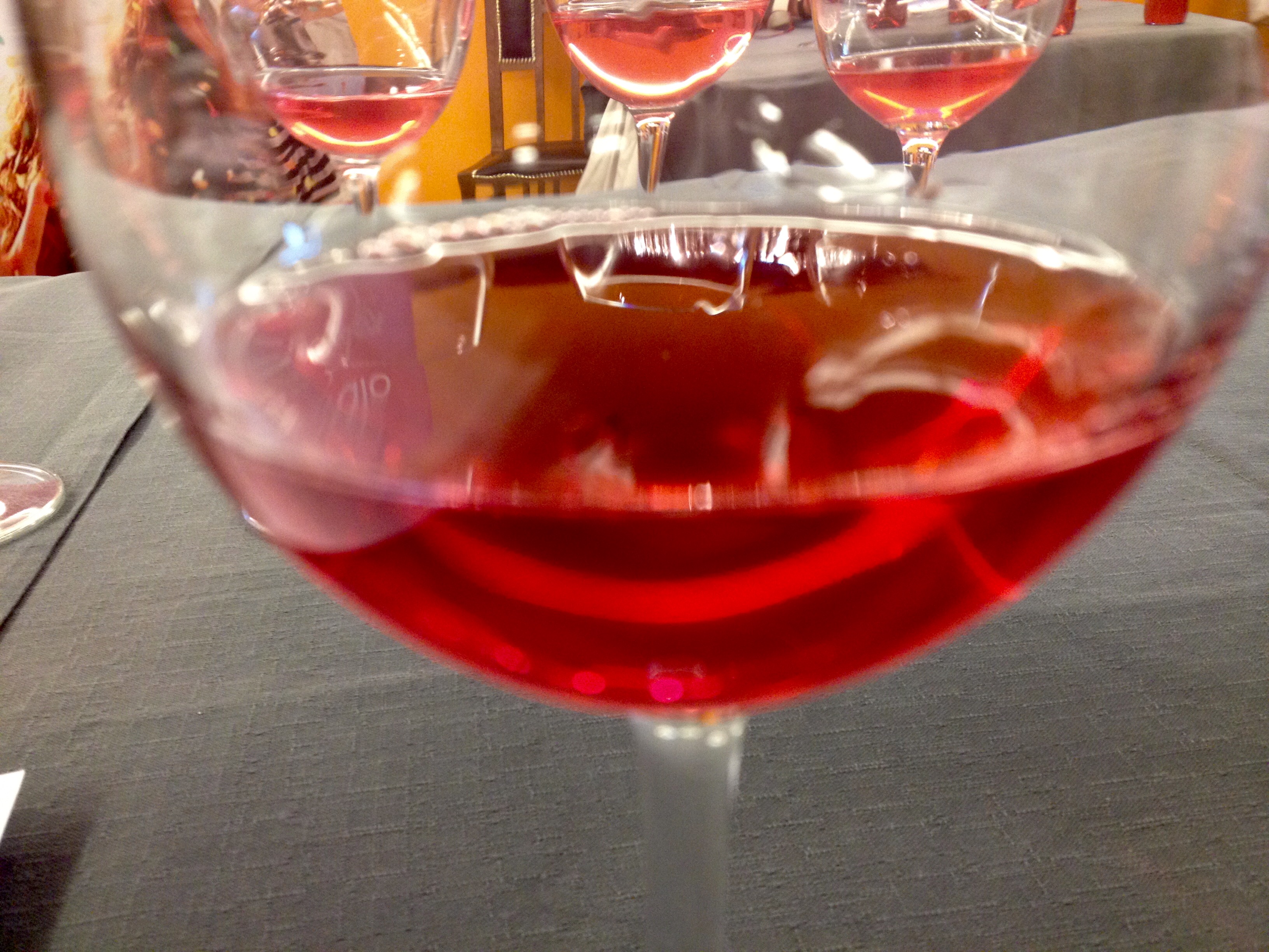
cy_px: 476
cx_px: 634
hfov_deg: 52.6
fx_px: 1283
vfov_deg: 40.7
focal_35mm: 35
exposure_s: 1/20
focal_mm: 4.28
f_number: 2.4
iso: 160
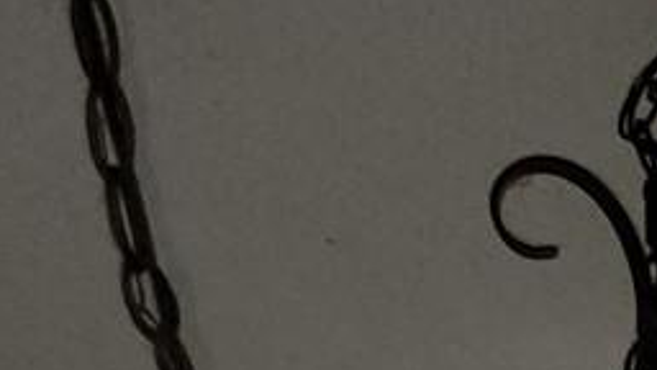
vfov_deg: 5.9
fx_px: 3084
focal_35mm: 177
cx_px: 1101
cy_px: 1454
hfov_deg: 11.5
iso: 80
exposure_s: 1/100
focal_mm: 5.4
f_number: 1.8
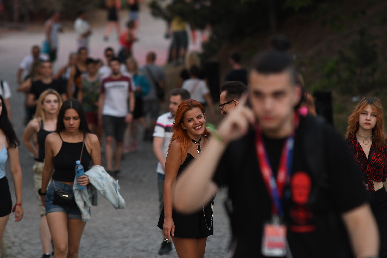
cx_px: 194
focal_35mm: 277
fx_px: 2977
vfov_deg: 5.0
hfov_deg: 7.4
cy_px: 129
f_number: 4
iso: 1000
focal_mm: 185
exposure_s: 1/160
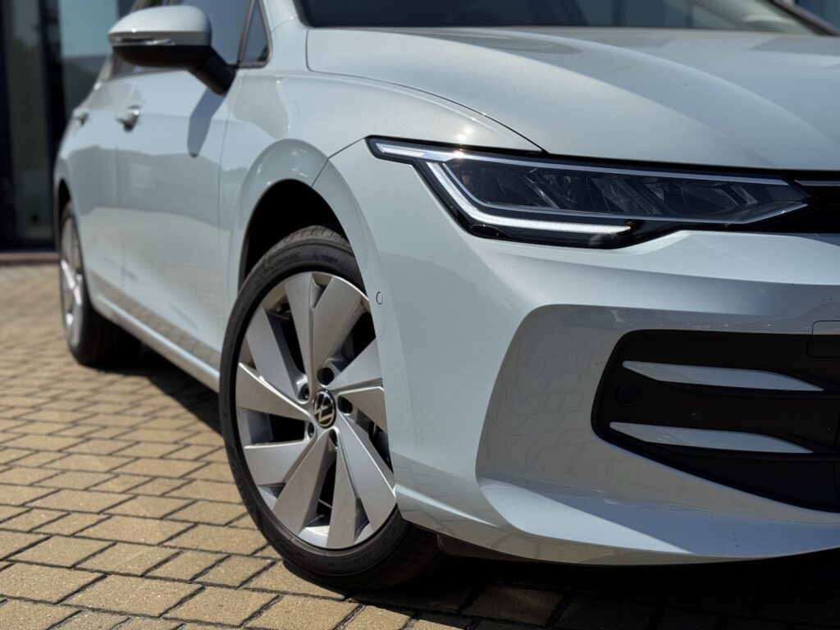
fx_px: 1165
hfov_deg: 39.7
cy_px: 315
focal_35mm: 48
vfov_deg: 30.3
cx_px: 420
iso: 64
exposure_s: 1/7937
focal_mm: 6.76
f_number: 1.78
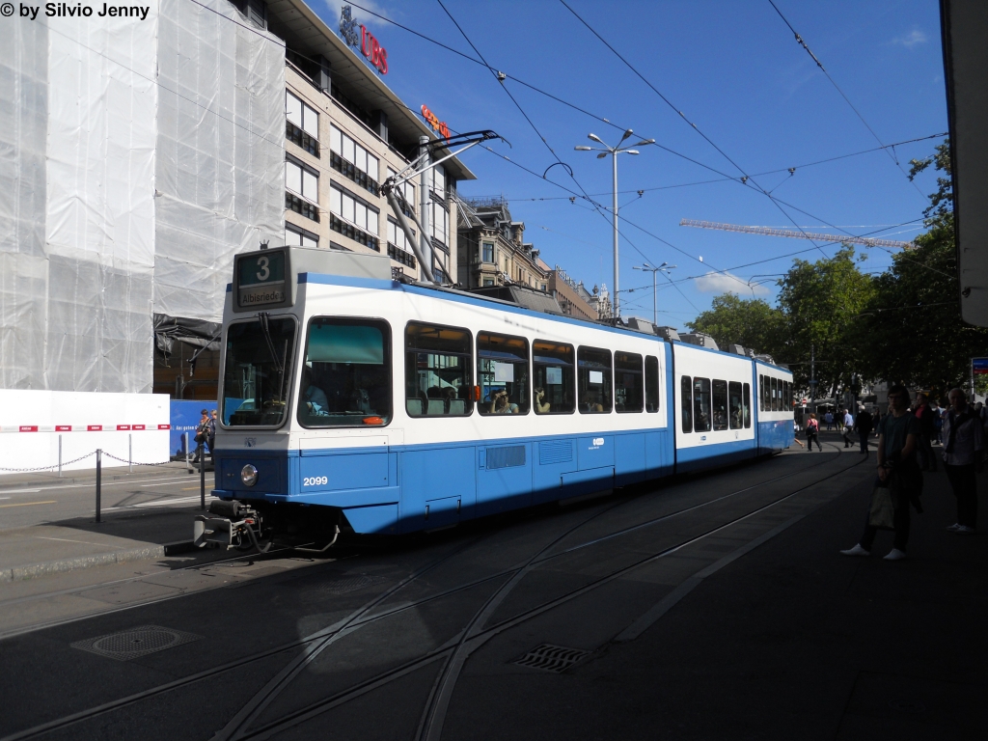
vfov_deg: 49.7
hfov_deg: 63.4
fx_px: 799
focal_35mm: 28
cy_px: 370
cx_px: 494
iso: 80
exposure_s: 1/500
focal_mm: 5
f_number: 5.4
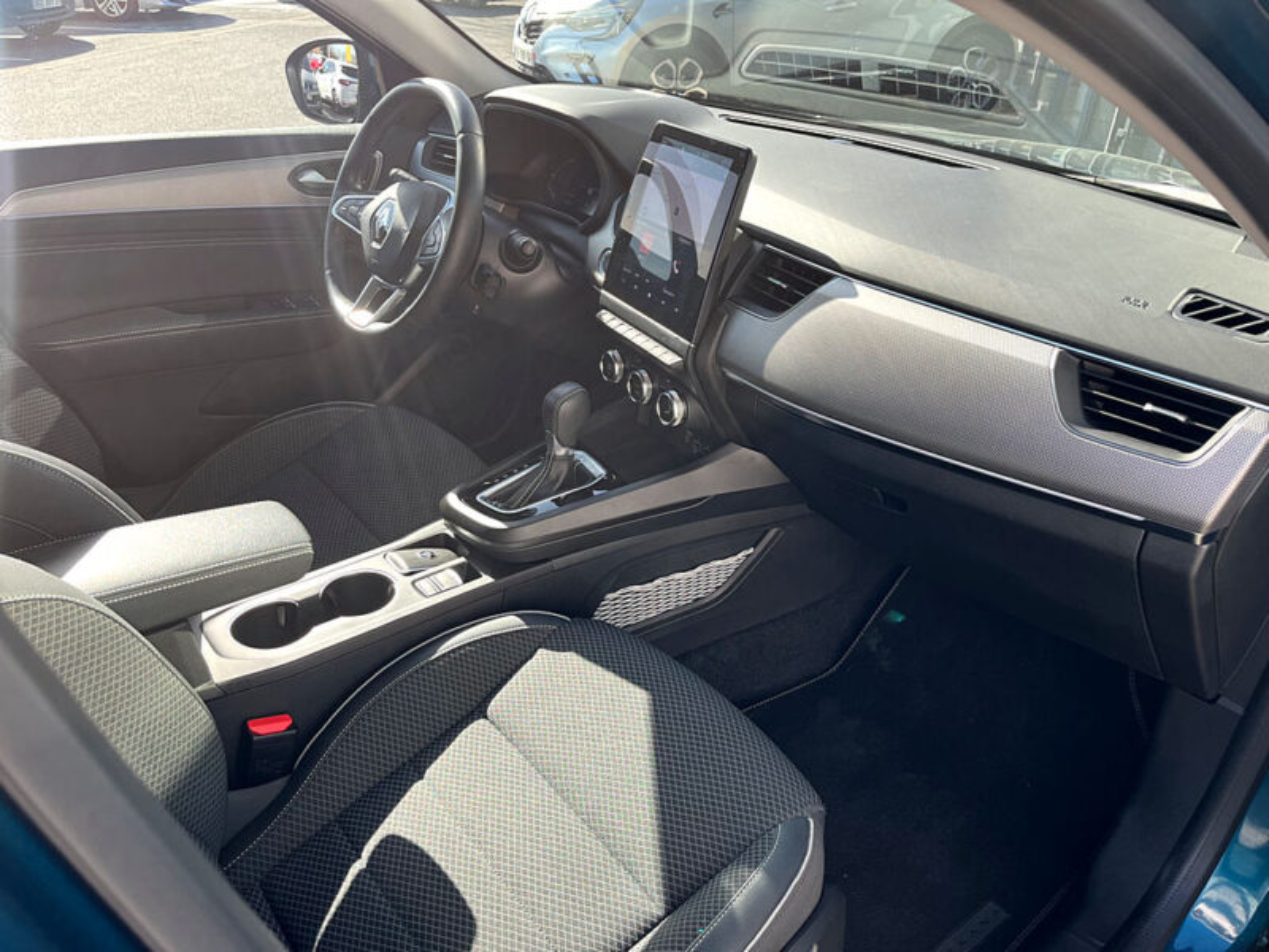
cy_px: 476
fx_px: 953
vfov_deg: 53.1
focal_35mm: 26
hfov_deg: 67.3
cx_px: 634
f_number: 1.6
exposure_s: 1/415
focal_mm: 5.1
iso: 50
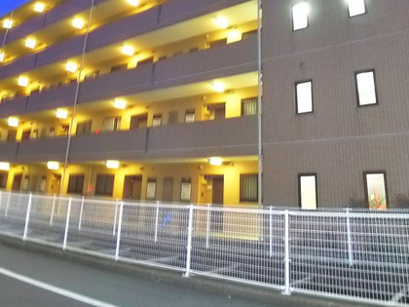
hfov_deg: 46.8
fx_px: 473
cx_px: 215
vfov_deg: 34.8
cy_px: 61
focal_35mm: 40
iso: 400
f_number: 2
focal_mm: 5.1
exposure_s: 1/2
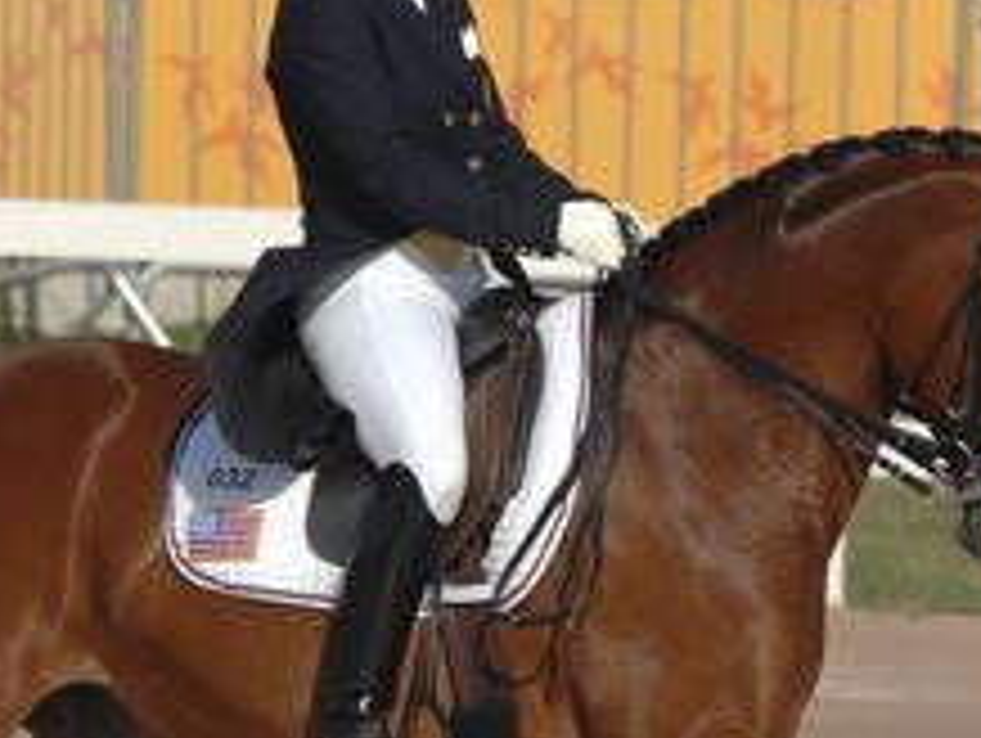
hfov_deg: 1.3
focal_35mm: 1521
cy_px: 578
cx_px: 536
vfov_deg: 1.0
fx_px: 43152
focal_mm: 360
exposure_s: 1/500
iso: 200
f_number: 11
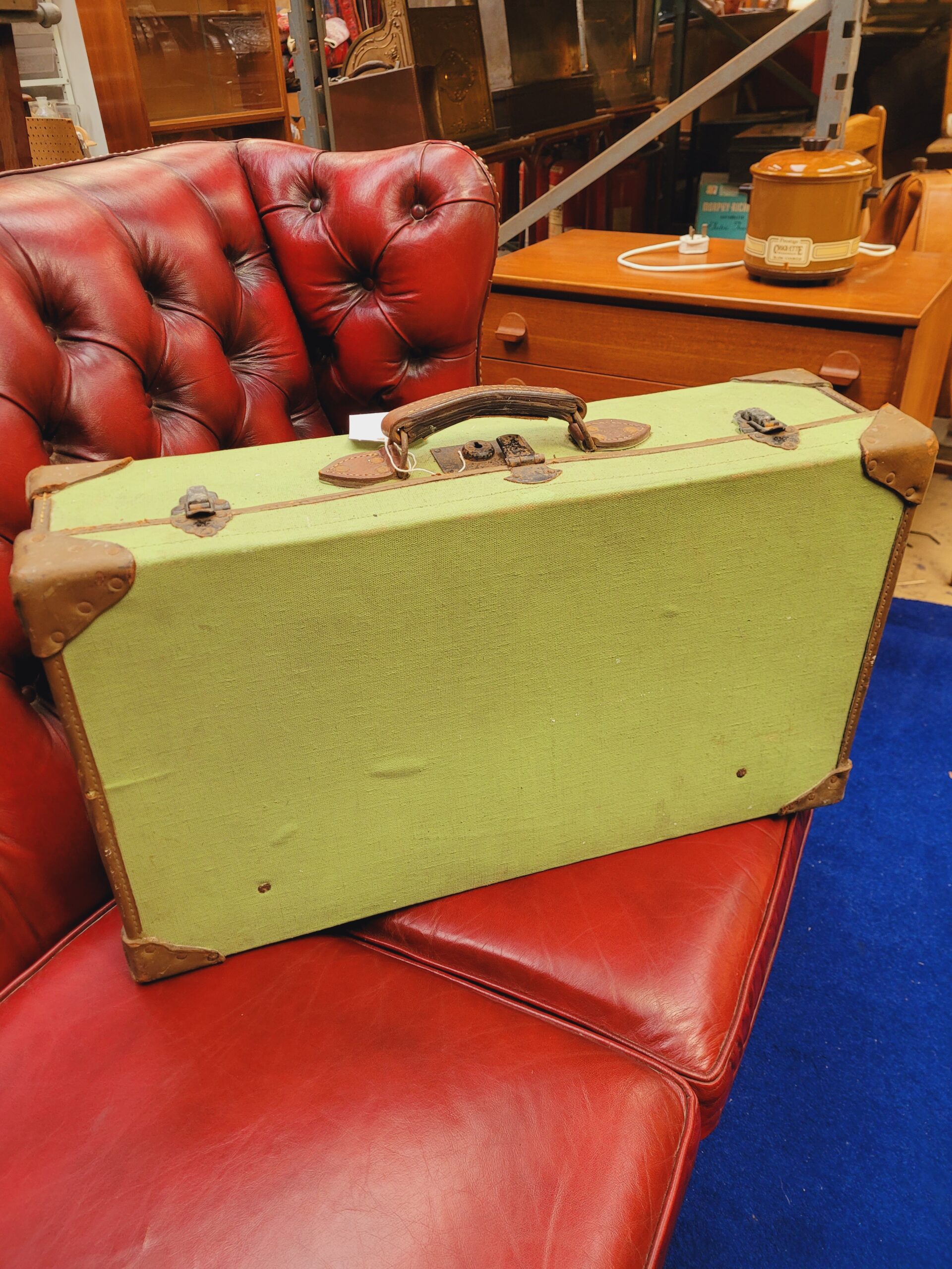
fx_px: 953
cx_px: 476
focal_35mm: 26
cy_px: 634
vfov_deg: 67.3
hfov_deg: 53.1
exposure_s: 1/50
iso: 200
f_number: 1.8
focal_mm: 5.4
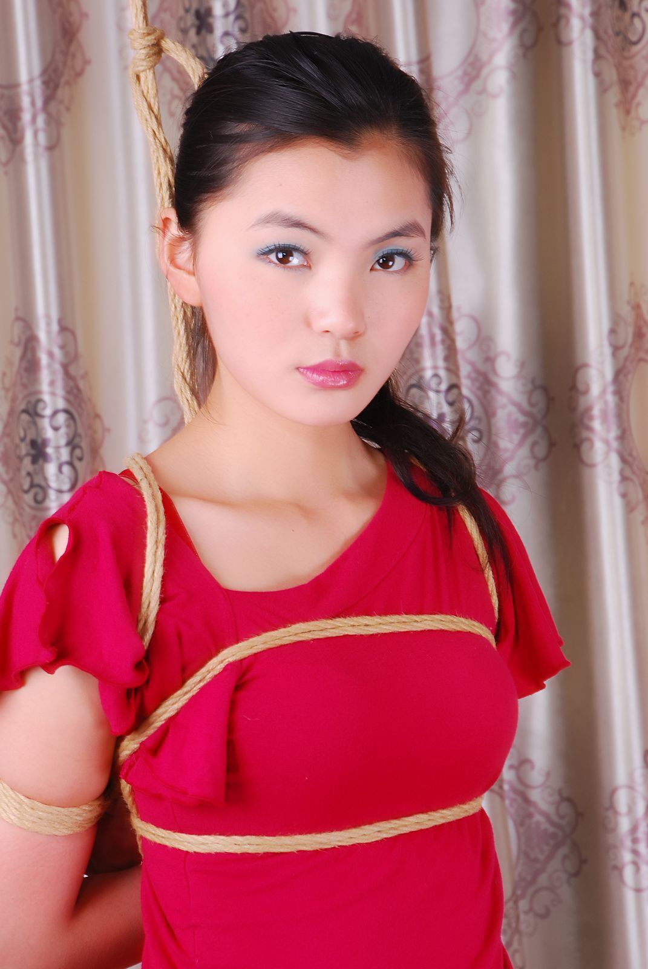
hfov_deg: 10.2
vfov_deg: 15.2
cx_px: 324
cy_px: 484
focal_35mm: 135
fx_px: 3635
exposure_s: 1/8
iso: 160
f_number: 9
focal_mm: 90
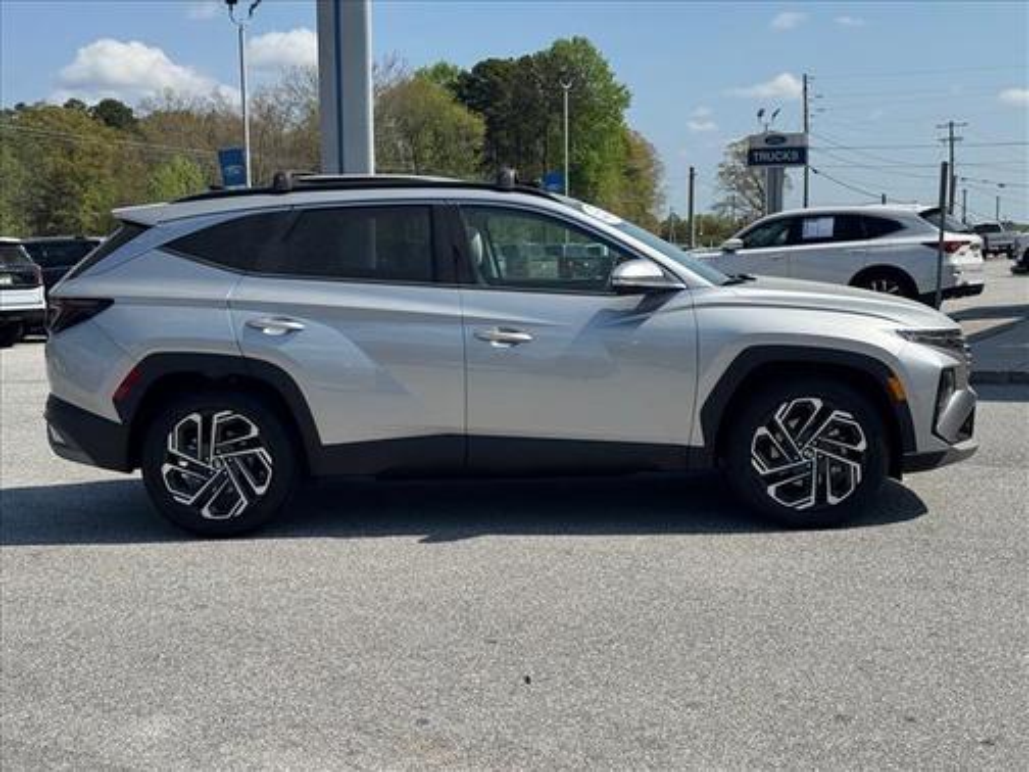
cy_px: 386
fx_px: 1427
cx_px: 514
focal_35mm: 48
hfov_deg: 39.7
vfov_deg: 30.3
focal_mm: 6.76
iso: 64
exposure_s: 1/5376
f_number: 1.78
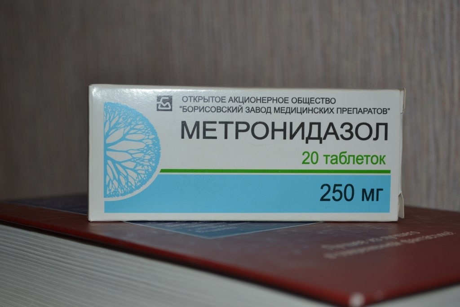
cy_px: 154
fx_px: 805
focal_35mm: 63
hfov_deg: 31.9
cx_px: 230
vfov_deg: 21.6
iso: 280
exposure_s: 1/60
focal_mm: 42
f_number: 5.3
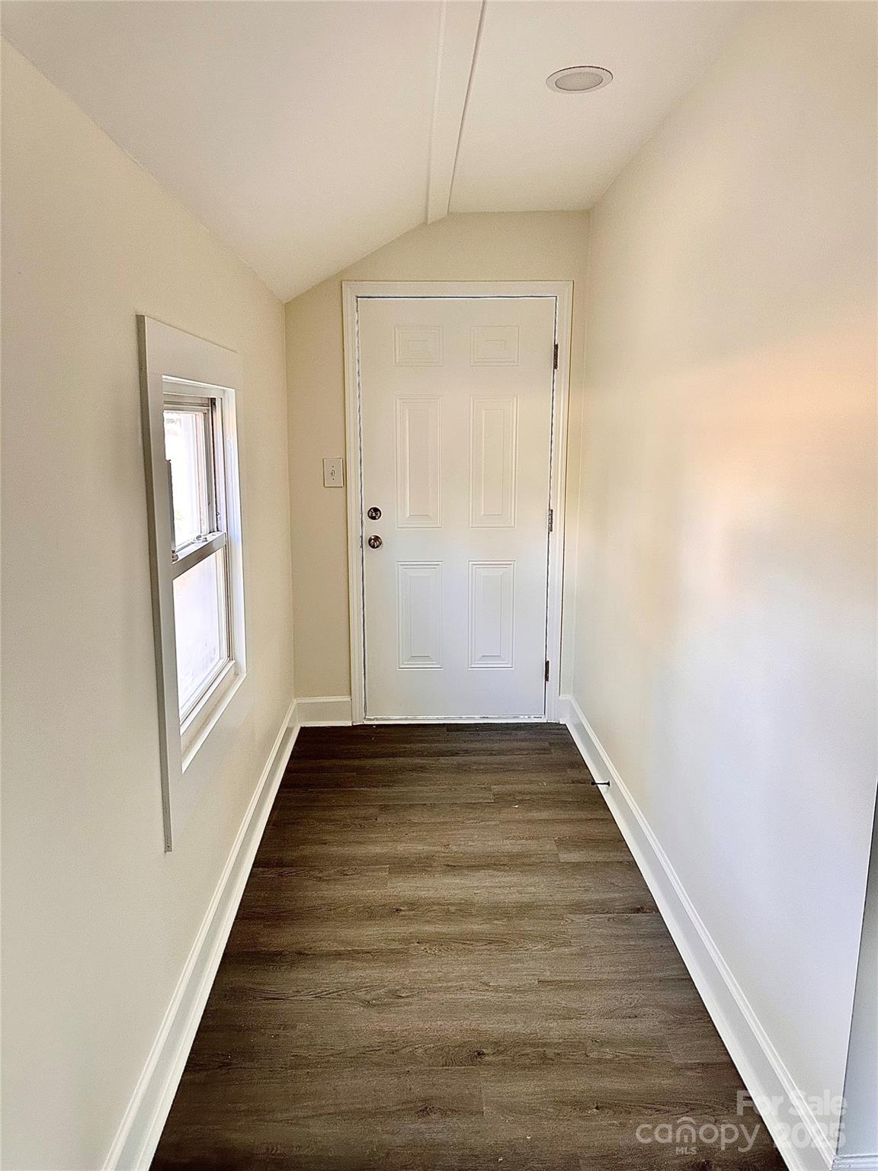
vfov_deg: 71.6
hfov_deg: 56.8
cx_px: 439
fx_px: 812
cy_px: 586
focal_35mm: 24
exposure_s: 1/60
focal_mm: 6.86
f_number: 1.78
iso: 125
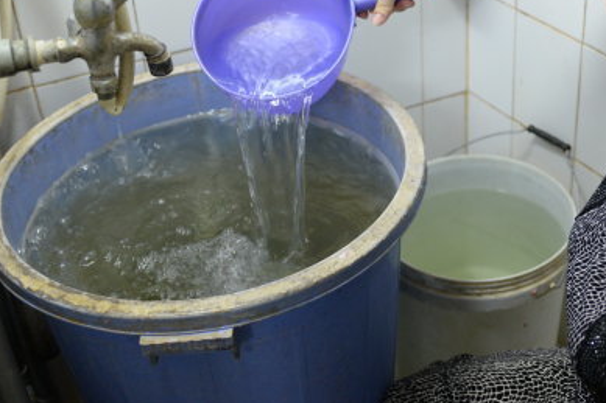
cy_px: 97
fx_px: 892
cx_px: 431
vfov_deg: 25.2
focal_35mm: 53
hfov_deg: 36.9
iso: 1600
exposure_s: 1/60
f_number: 2.8
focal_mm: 31
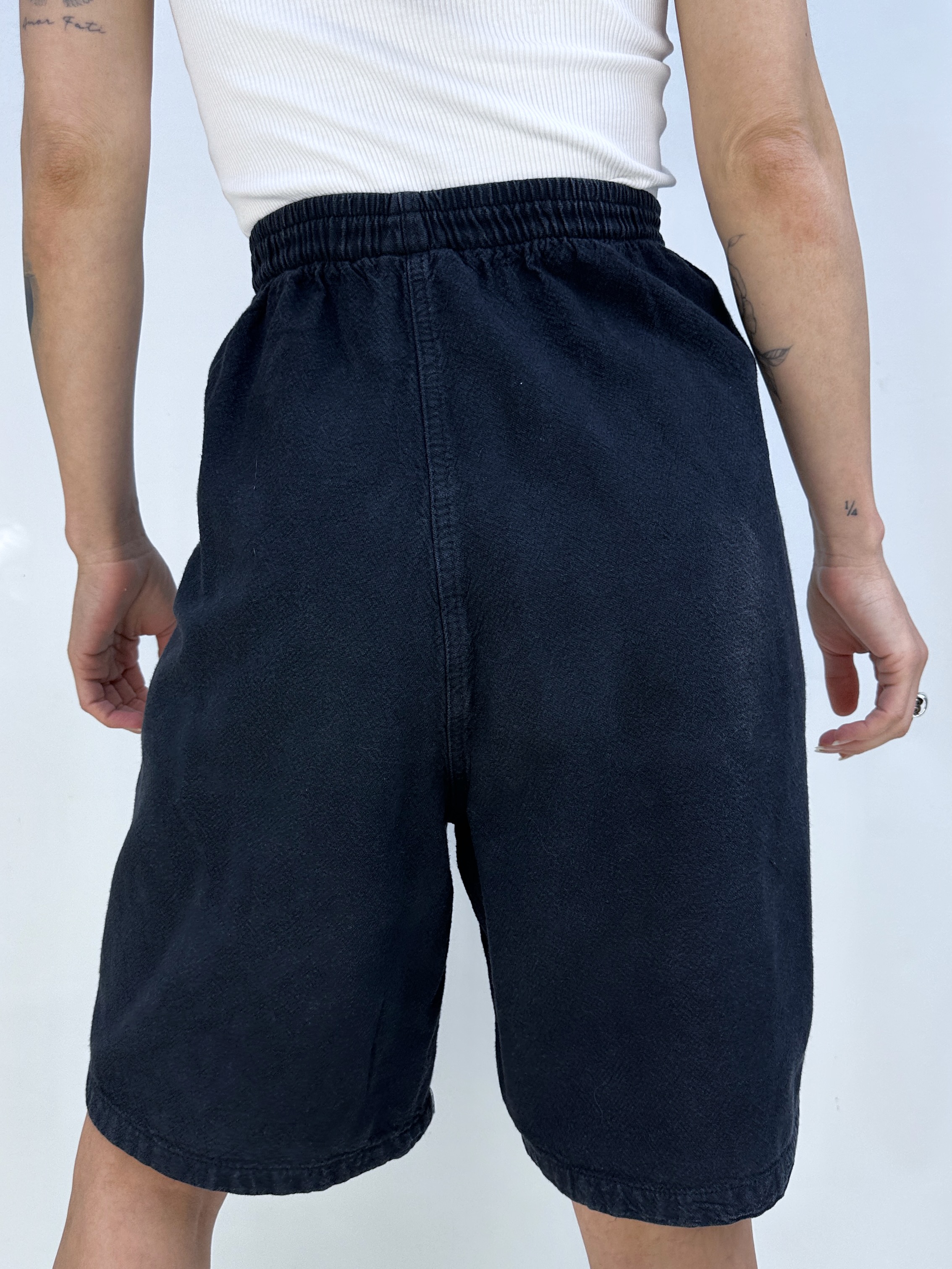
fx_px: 880
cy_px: 634
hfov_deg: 56.8
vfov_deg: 71.6
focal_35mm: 24
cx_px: 476
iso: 80
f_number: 1.78
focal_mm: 6.86
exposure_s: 1/663
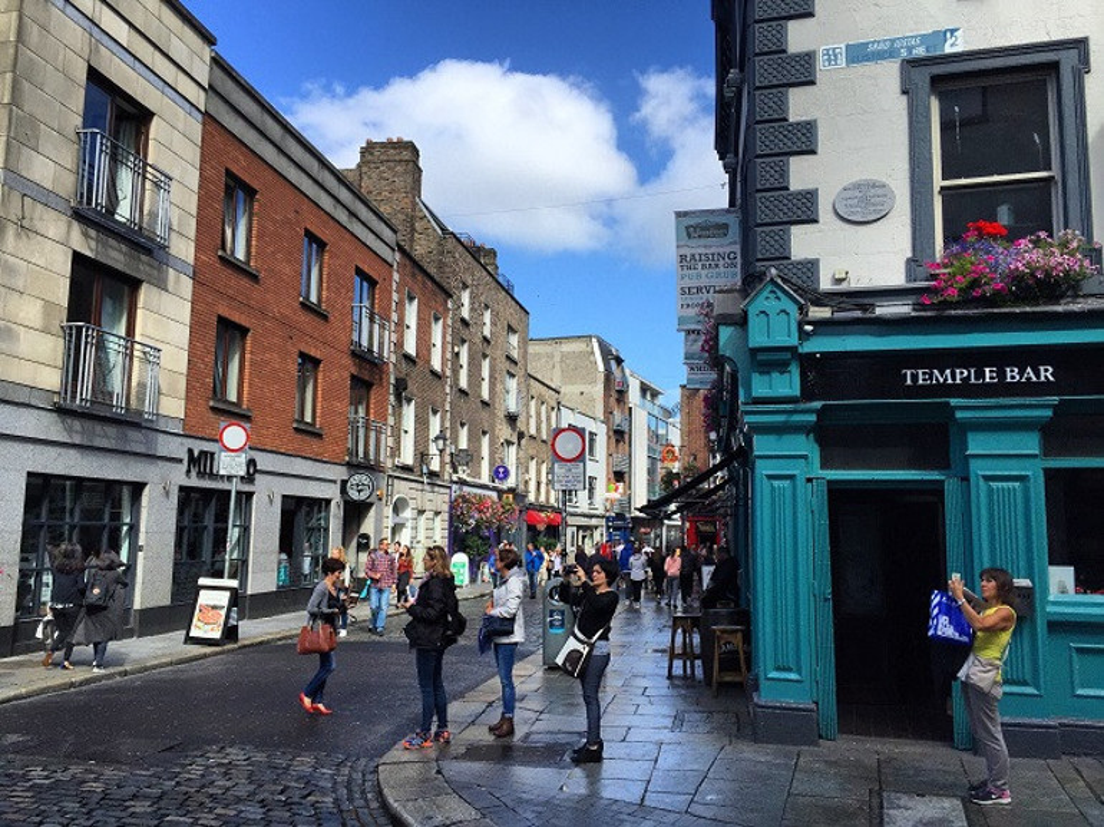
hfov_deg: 61.7
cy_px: 414
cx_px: 552
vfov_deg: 48.2
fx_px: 925
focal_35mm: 29
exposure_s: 1/1199
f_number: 2.2
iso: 32
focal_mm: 4.15
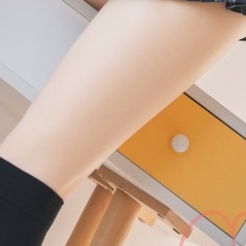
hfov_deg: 9.1
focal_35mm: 192
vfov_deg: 8.8
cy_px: -150
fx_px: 1544
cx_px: 89
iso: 200
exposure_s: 1/125
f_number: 2.8
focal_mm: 60
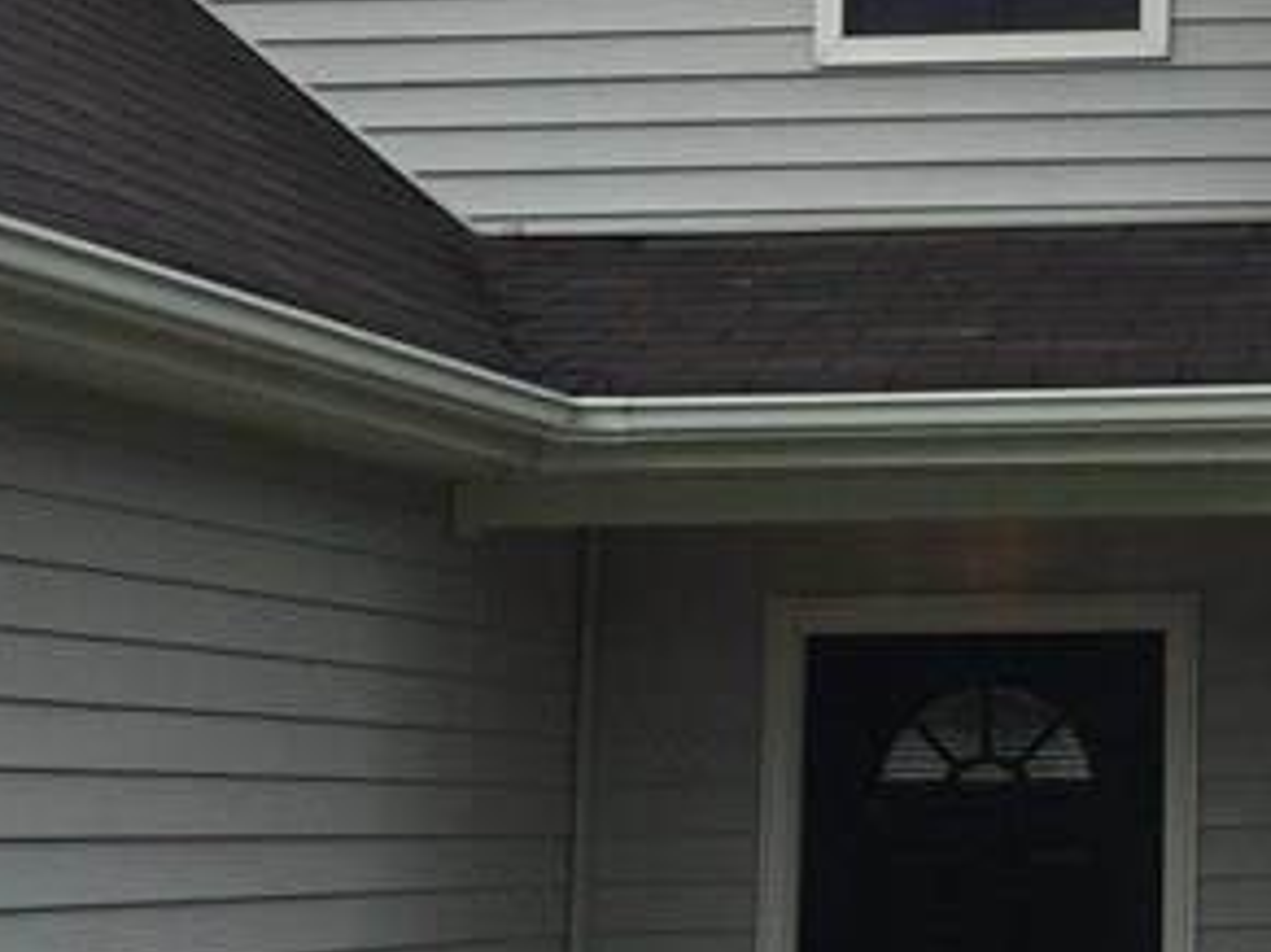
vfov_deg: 14.4
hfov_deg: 18.5
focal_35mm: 102
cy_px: 135
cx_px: 1415
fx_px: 3744
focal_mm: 4.15
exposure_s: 1/1014
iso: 32
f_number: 2.2
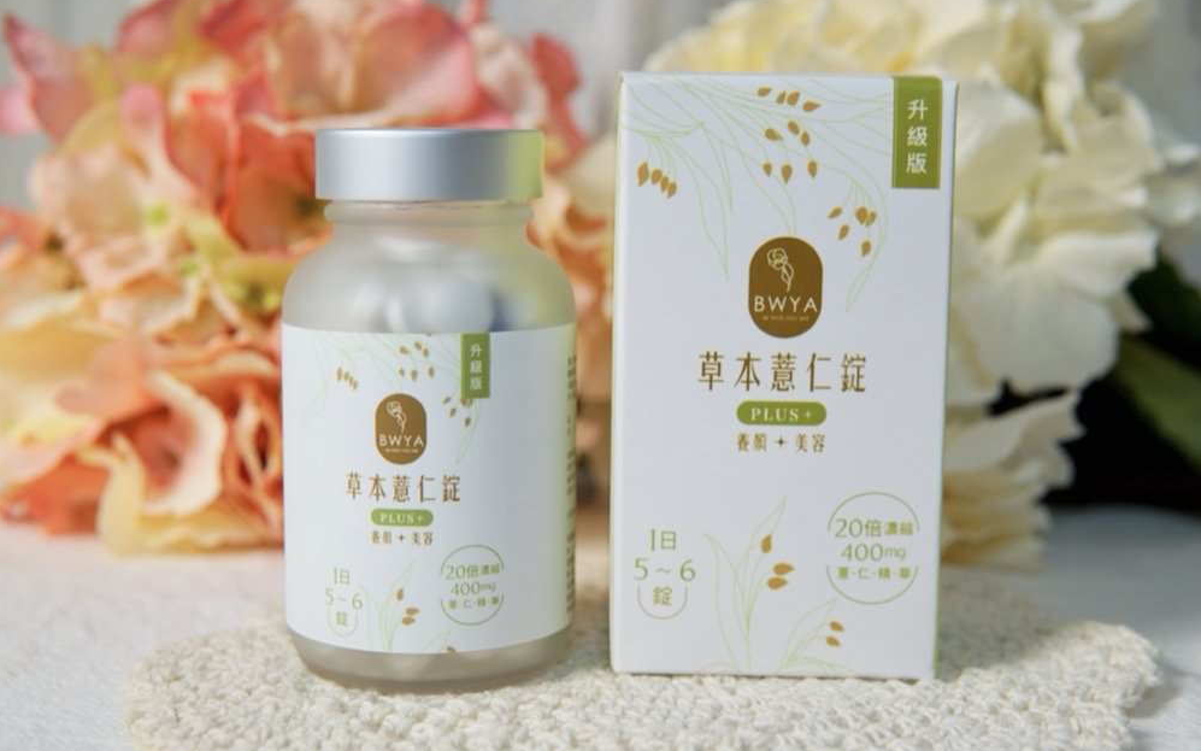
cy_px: 377
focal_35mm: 46
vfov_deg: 28.0
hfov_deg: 43.5
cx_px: 600
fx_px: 1506
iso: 160
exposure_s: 1/60
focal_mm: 30
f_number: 4
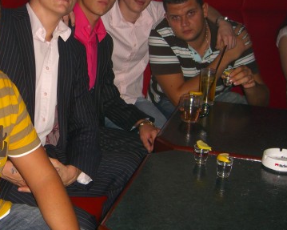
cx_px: 53
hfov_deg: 29.7
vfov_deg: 24.6
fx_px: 526
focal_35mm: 62
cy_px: 107
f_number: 2.8
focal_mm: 7.9
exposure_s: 1/60
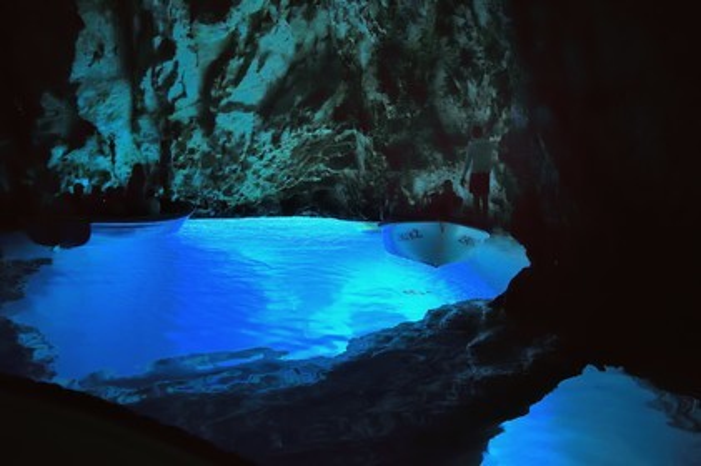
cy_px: 233
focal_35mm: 24
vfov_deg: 53.1
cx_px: 350
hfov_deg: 73.8
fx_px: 467
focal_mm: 24
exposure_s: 1/30
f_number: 5.6
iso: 5000
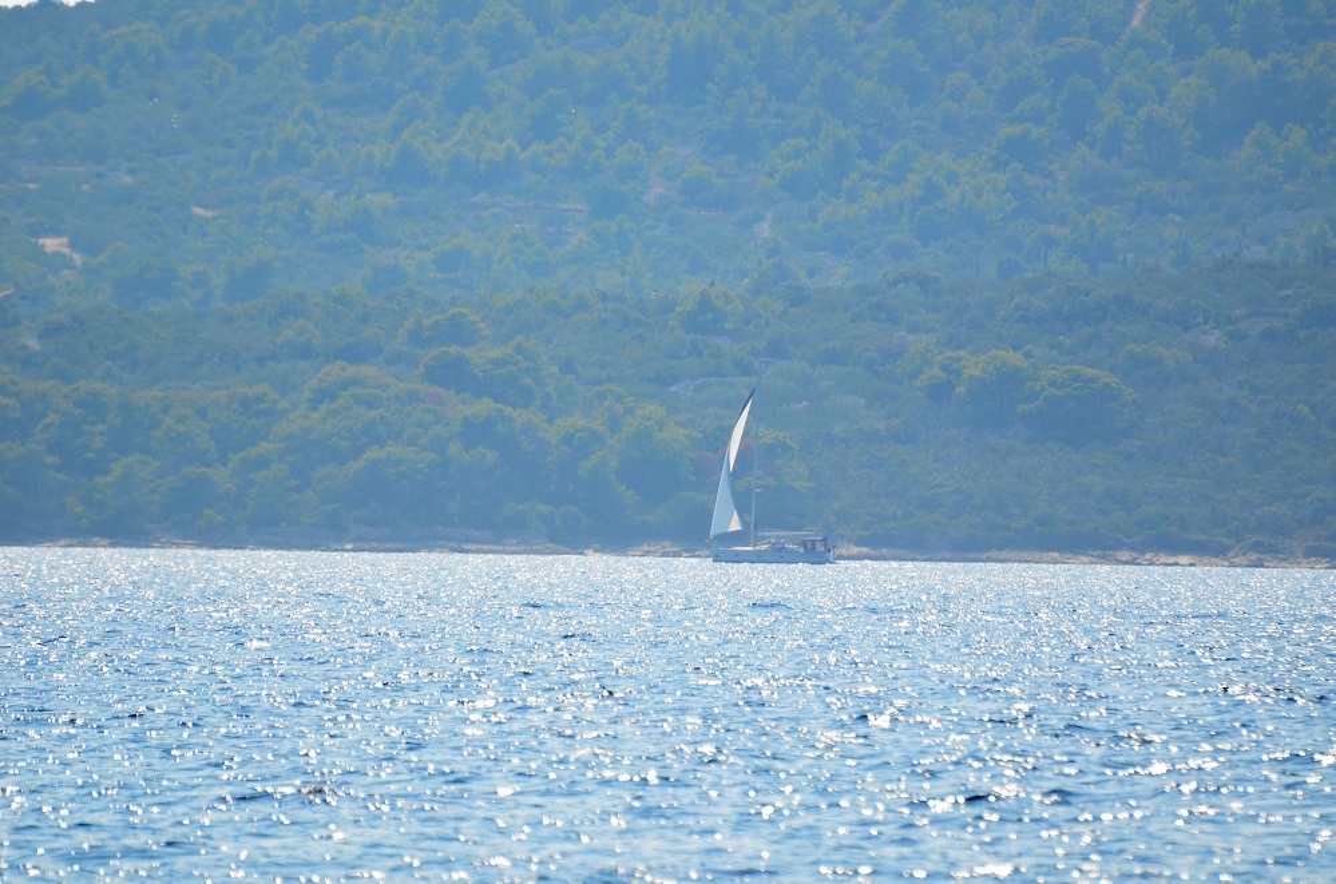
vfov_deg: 3.0
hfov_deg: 4.6
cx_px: 668
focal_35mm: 450
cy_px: 442
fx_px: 16660
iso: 400
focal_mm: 300
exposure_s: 1/1600
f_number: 5.6
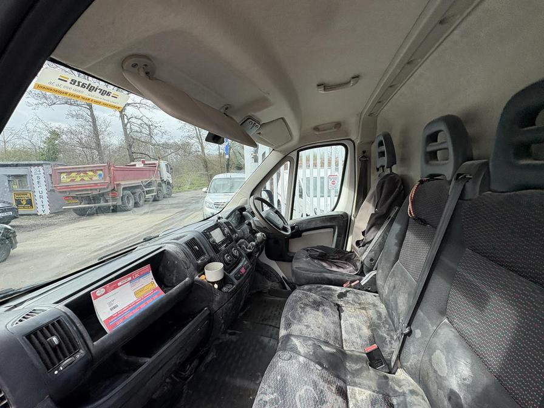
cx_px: 272
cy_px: 204
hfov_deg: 102.1
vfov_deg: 85.7
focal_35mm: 14
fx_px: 220
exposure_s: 1/321
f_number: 2.2
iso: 50
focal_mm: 2.22
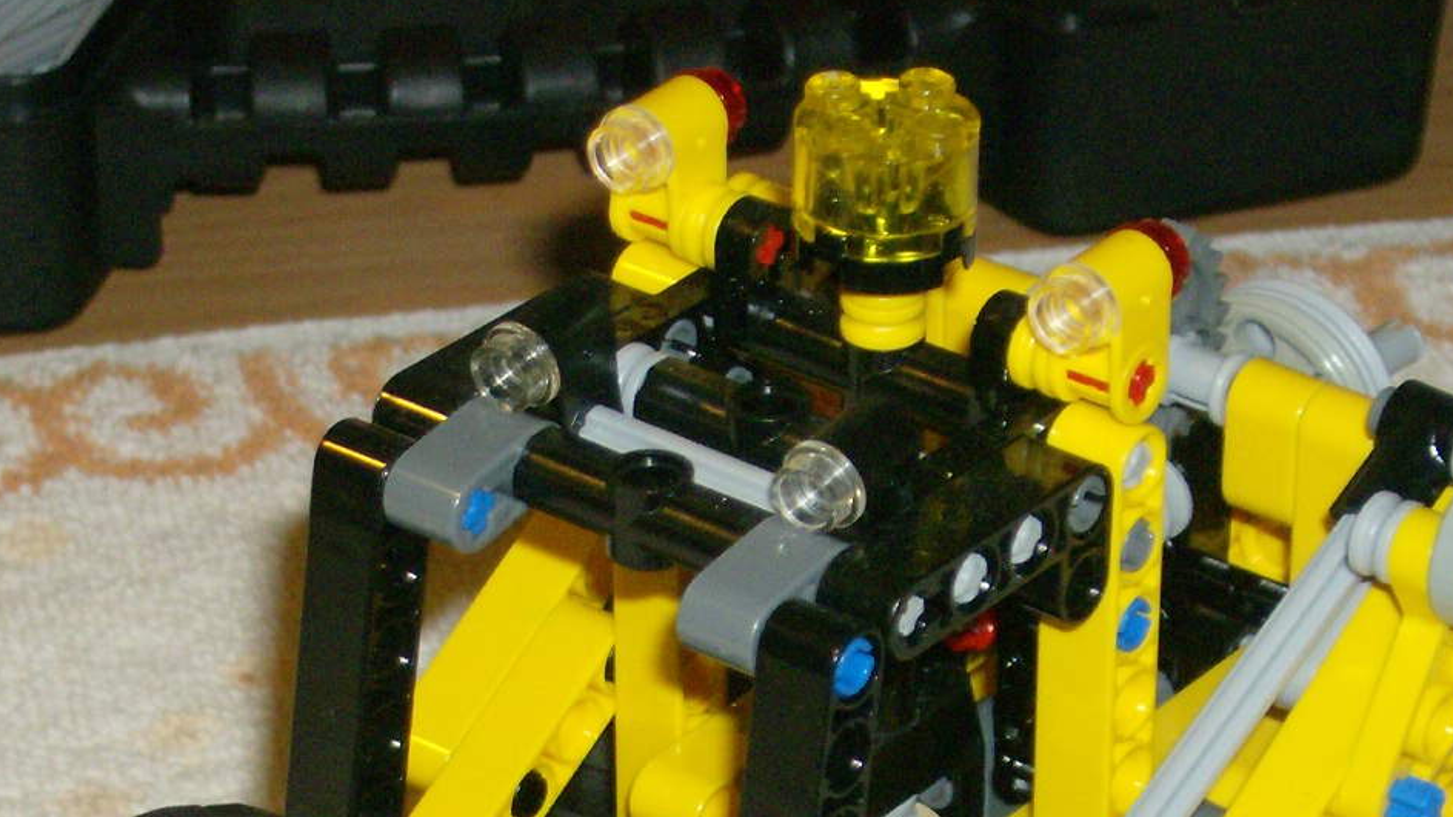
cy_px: 915
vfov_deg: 7.7
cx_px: 830
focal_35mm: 157
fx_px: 6049
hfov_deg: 13.7
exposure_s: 1/101
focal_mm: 14.1
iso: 200
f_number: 4.2
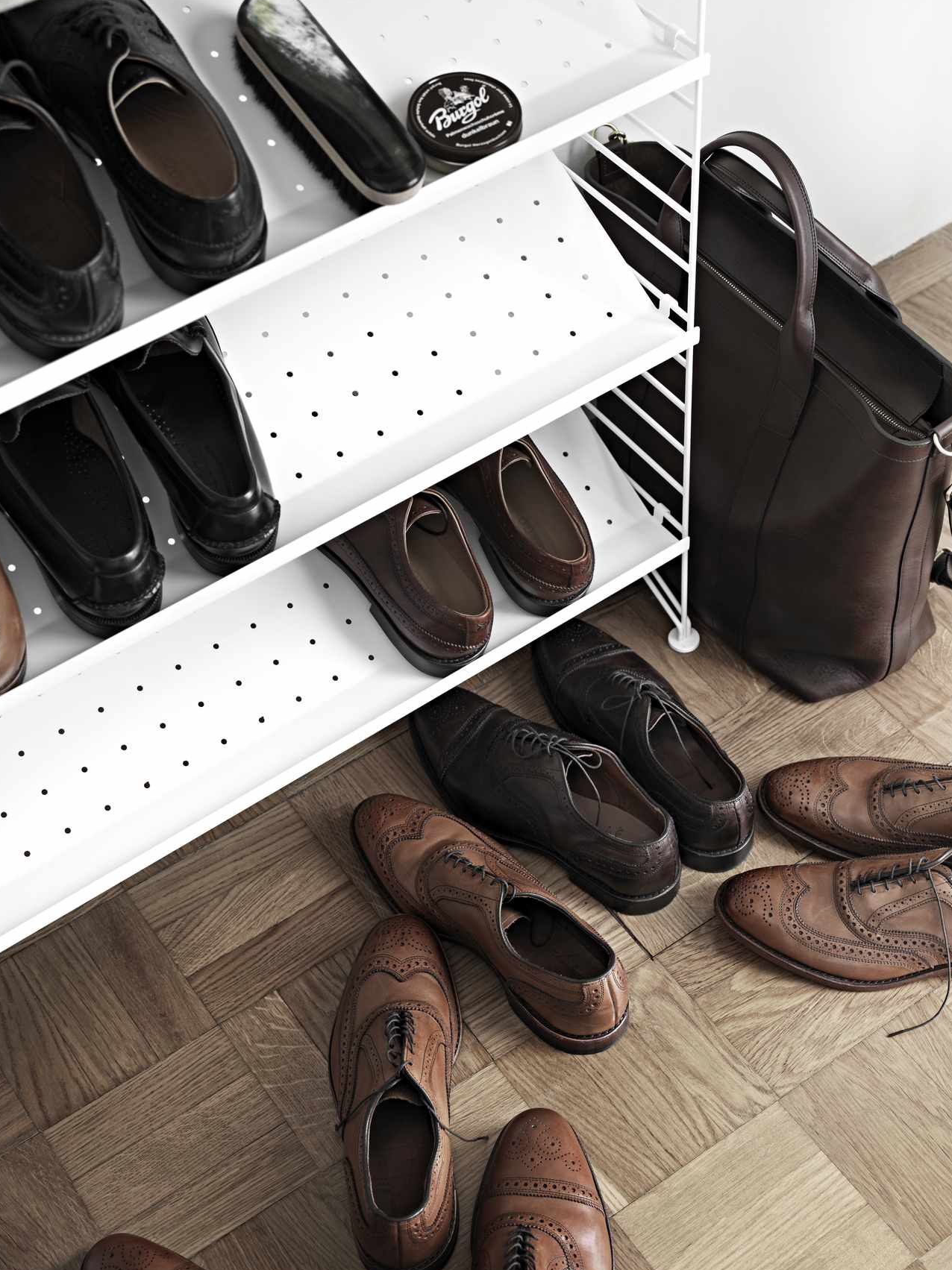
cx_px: 496
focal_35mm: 53
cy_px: 647
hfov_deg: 27.5
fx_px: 1945
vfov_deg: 36.2
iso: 100
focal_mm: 60
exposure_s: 3
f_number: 6.8
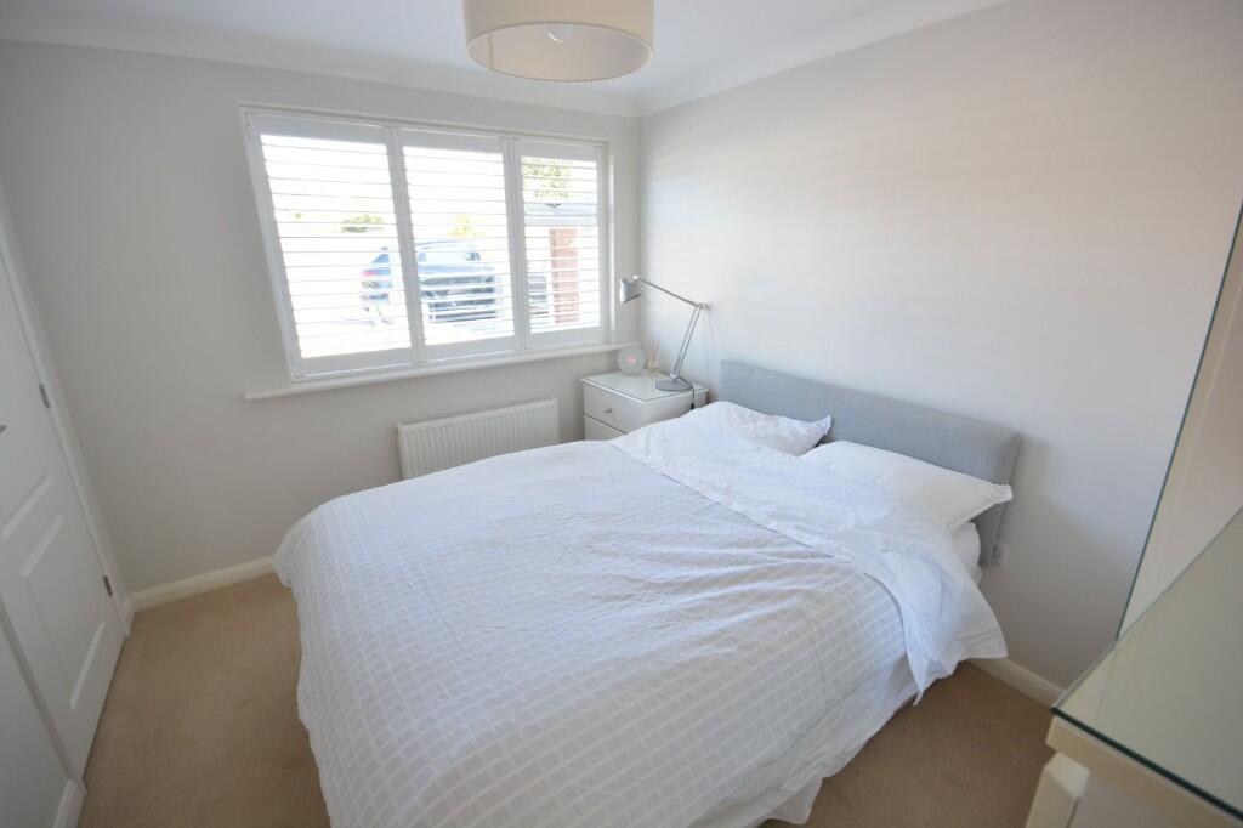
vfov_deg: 77.3
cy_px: 414
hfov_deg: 100.4
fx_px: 518
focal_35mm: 15
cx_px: 622
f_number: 8
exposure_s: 1/20
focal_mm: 10
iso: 400
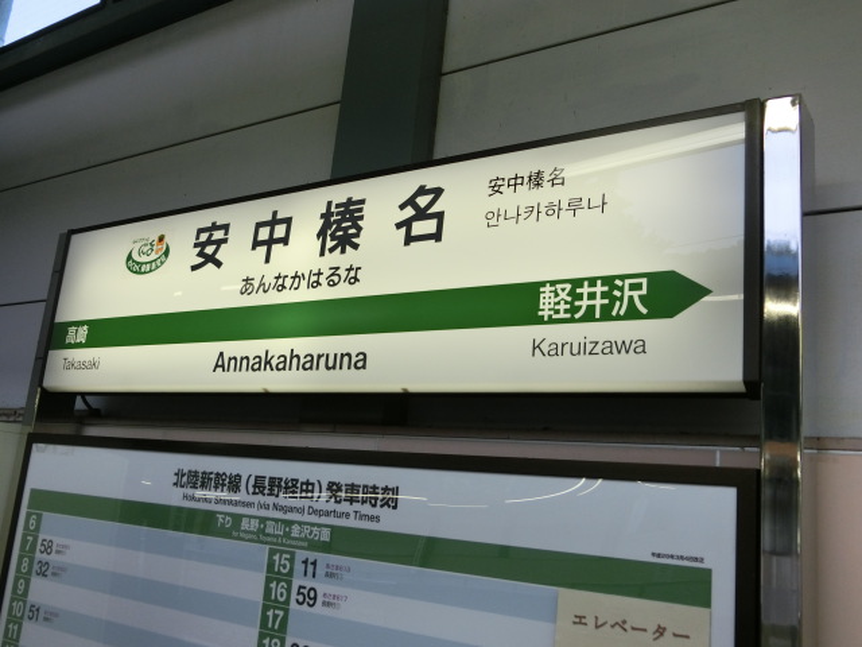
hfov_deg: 54.0
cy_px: 324
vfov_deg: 41.8
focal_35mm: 34
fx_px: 847
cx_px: 431
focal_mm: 6
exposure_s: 1/125
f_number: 3.9
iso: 125
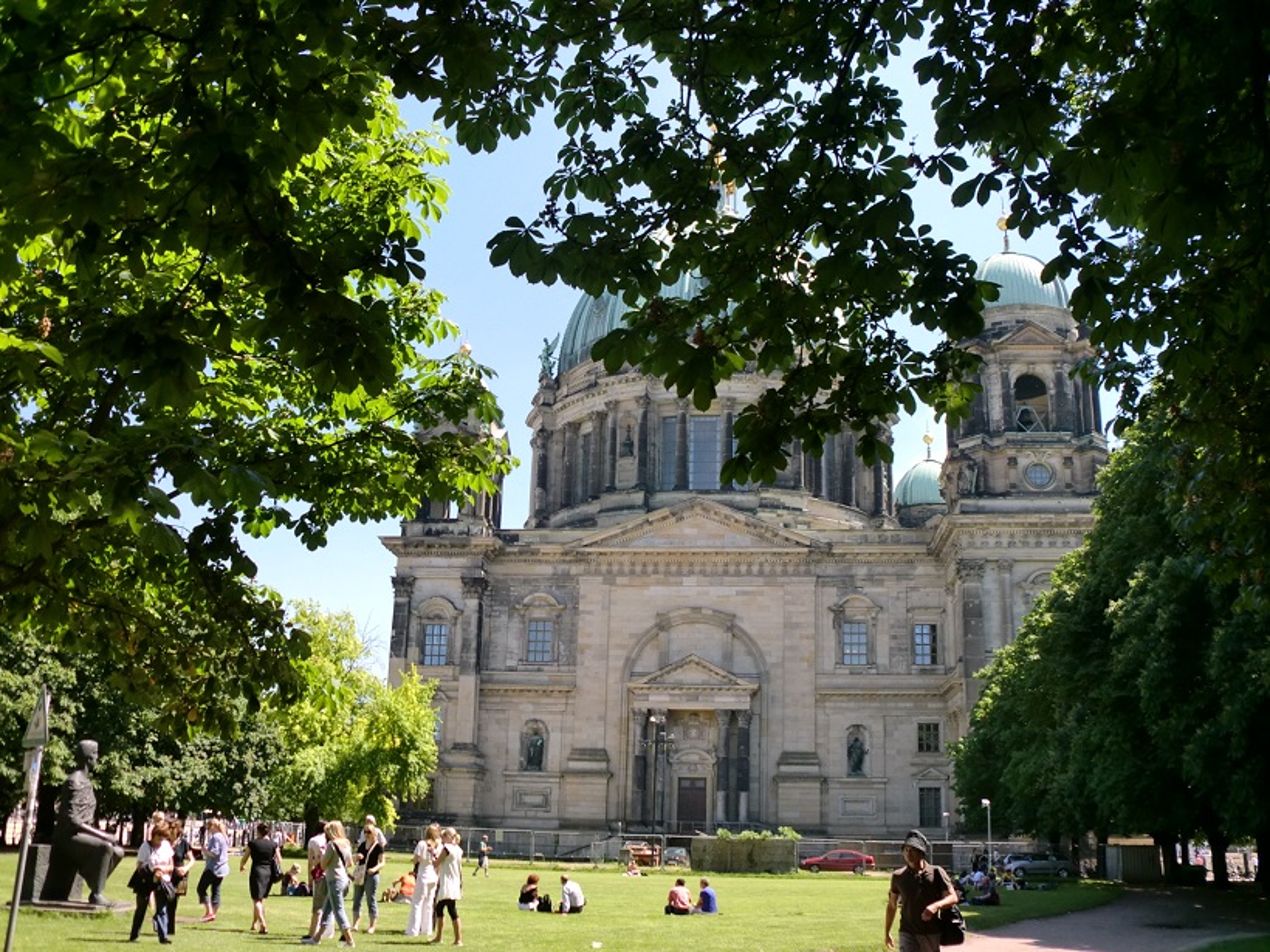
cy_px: 476
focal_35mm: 35
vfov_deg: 40.7
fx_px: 1284
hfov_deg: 52.6
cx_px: 635
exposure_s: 1/400
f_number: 3.1
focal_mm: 6.3
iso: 64
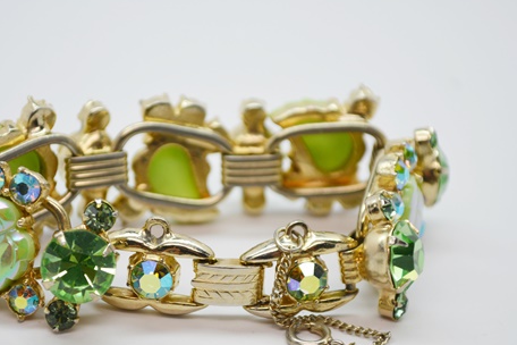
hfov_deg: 18.8
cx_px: 231
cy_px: 211
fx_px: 1560
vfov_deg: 12.6
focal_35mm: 109
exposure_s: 1/125
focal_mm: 55
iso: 250
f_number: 5.6
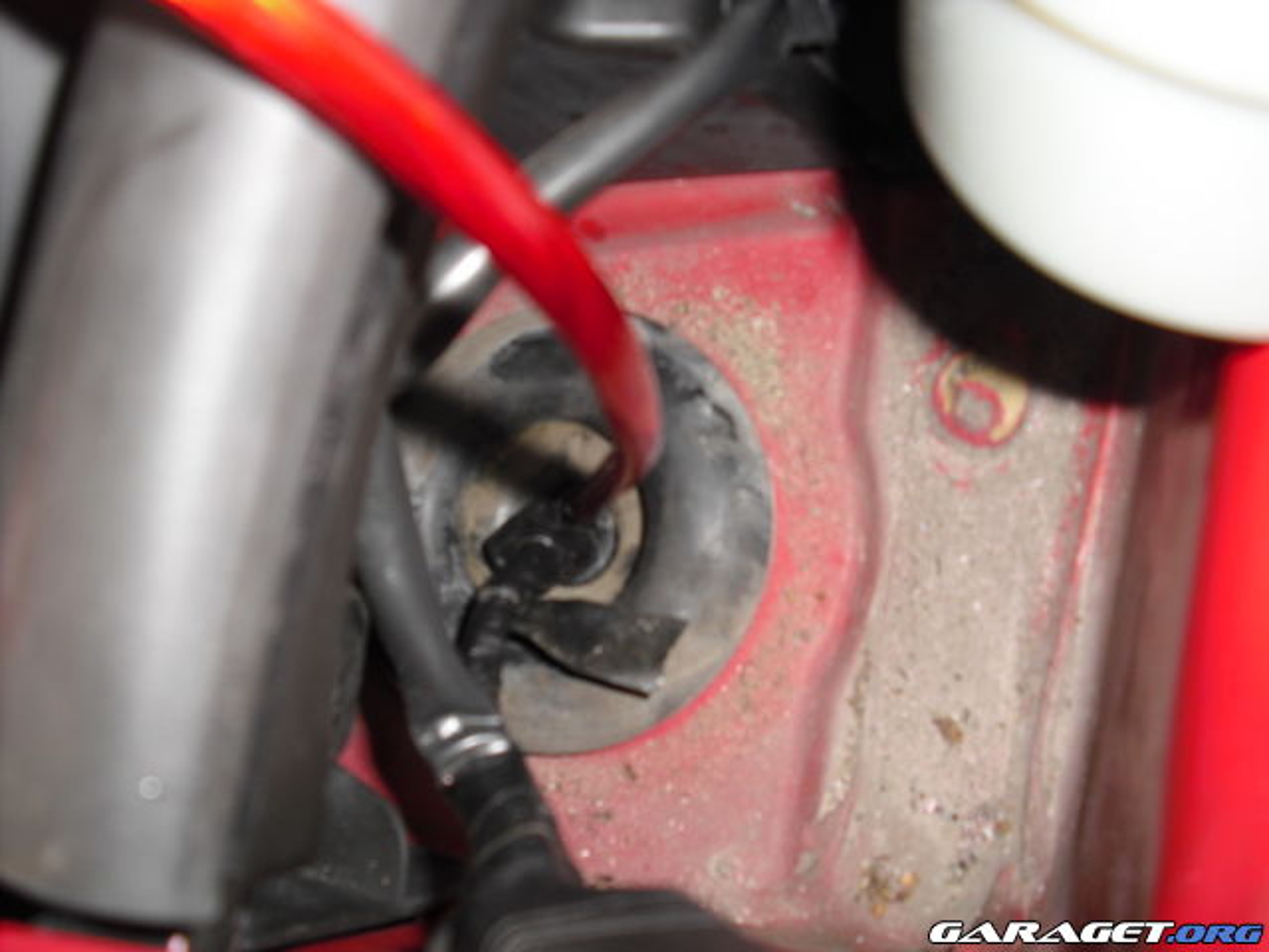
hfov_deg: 49.0
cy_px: 476
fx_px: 1393
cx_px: 634
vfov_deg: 37.7
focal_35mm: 38
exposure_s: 1/60
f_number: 2.8
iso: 64
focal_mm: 6.2
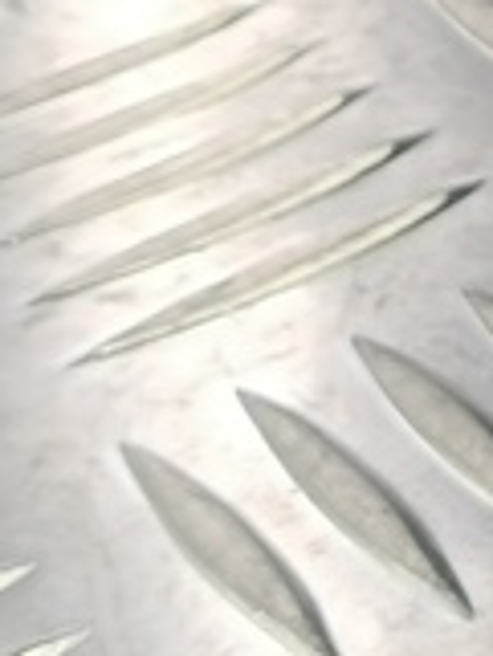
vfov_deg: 13.1
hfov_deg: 8.3
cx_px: 1581
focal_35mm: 146
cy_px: -179
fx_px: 2769
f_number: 1.6
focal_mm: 4.11
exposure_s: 1/50
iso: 185
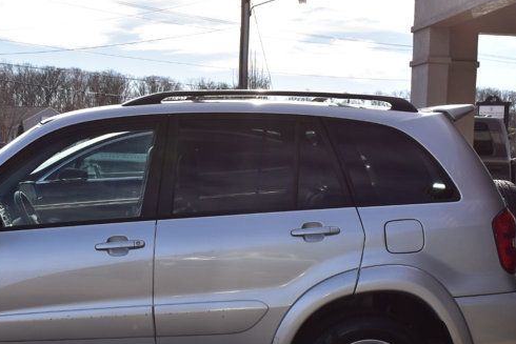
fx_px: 1033
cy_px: 266
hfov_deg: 27.7
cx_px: 144
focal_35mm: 72
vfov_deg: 18.8
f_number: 11
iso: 320
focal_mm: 23
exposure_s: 1/500
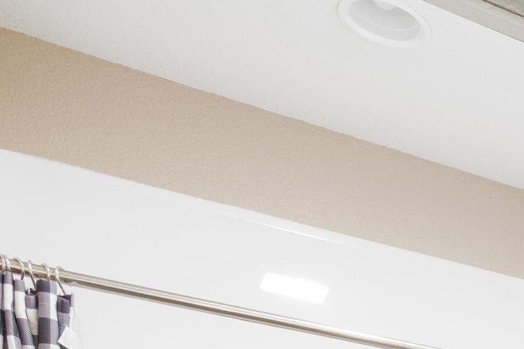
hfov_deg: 21.9
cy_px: 672
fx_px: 961
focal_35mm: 66
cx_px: 892
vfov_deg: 16.4
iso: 400
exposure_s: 1/100
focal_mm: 11
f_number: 8
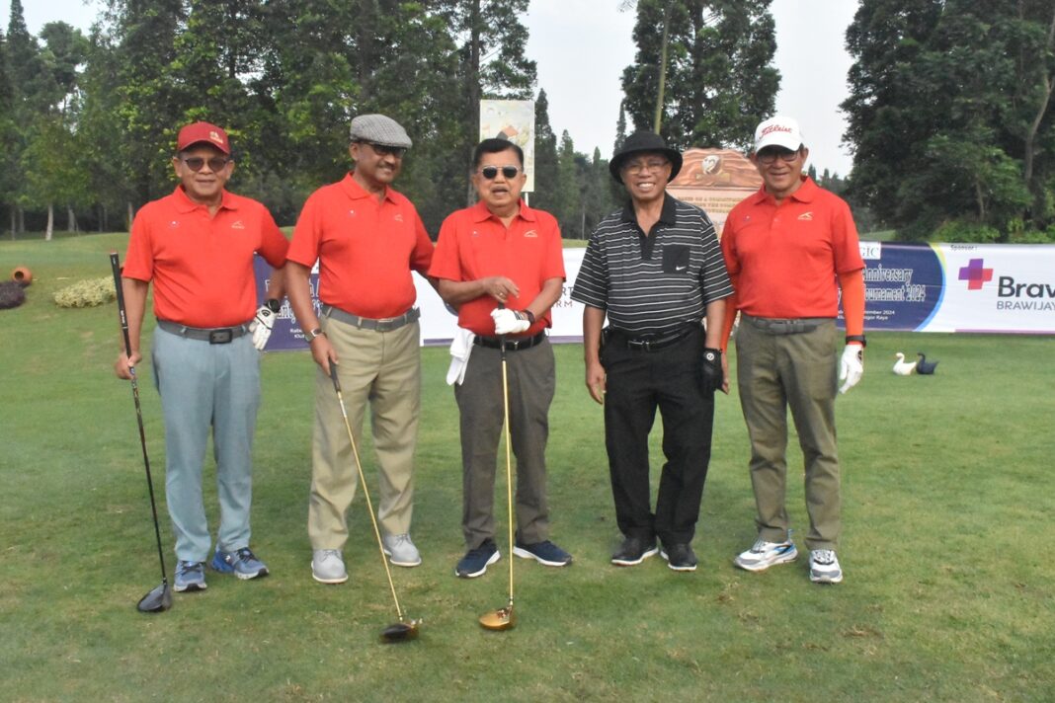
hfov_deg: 51.3
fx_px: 1099
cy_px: 352
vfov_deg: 35.5
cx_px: 528
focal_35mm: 38
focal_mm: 25
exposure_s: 1/1600
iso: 12800
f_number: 20
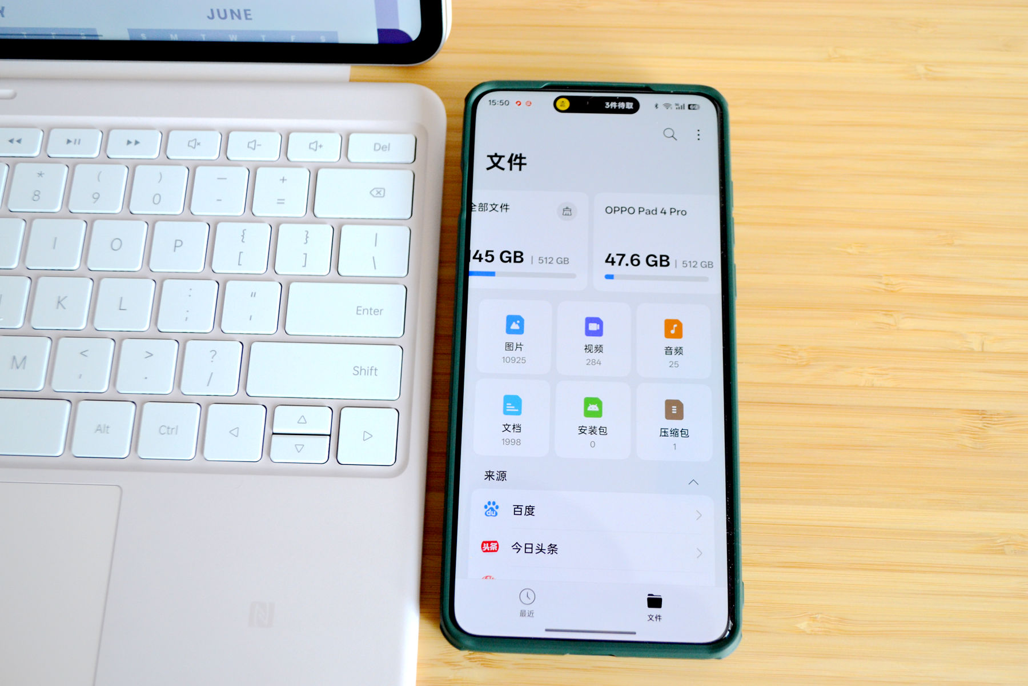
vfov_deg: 36.9
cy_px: 343
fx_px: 1028
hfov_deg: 53.1
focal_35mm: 36
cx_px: 514
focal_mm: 24
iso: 400
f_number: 4.2
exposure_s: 1/80
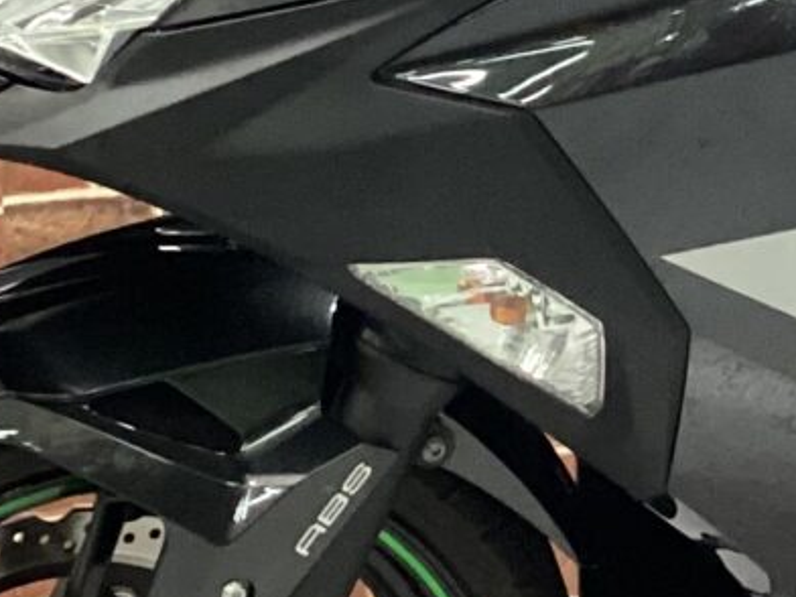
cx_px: 847
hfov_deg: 12.8
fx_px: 3495
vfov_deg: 9.7
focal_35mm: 152
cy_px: 43
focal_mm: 3.3
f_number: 2.4
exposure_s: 1/40
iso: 400
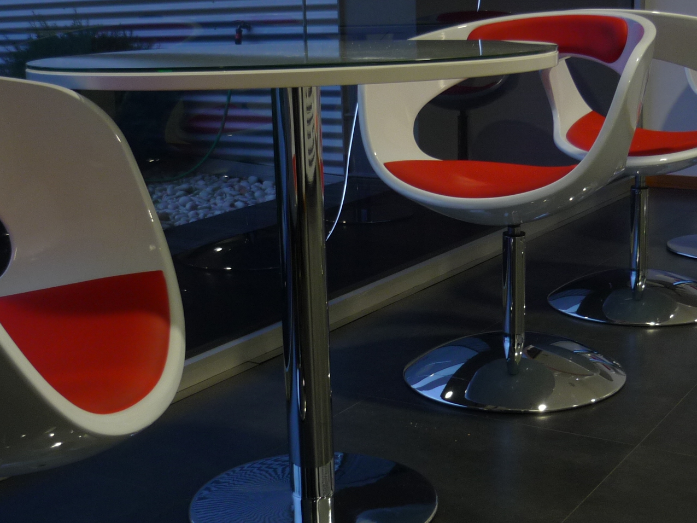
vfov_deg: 27.5
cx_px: 376
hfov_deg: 36.2
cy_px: 237
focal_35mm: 53
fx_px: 1067
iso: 100
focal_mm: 5.5
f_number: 2.8
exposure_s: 1/8
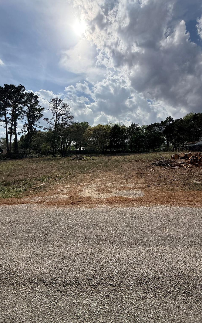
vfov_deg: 101.5
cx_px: 98
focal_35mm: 15
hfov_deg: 74.8
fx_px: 132
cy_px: 162
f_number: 2.2
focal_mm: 2.22
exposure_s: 1/5618
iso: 64
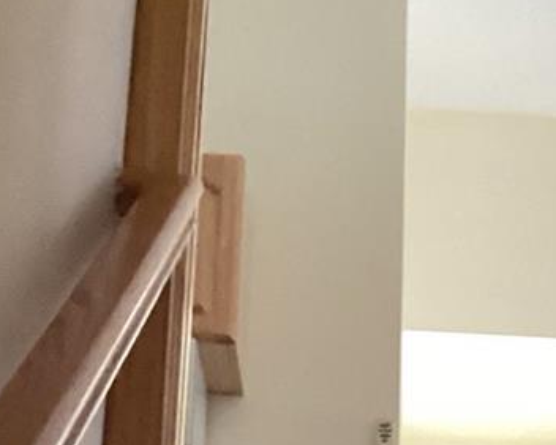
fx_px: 2173
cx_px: 540
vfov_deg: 10.8
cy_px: 843
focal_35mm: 132
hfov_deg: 14.4
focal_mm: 3.3
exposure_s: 1/60
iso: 320
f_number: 2.4
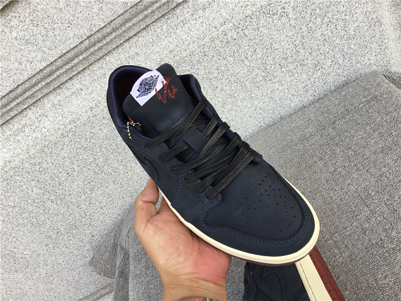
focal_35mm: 31
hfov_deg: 58.4
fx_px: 359
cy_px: 150
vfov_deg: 45.4
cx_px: 200
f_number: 2.4
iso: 25
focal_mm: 3.3
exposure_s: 1/190
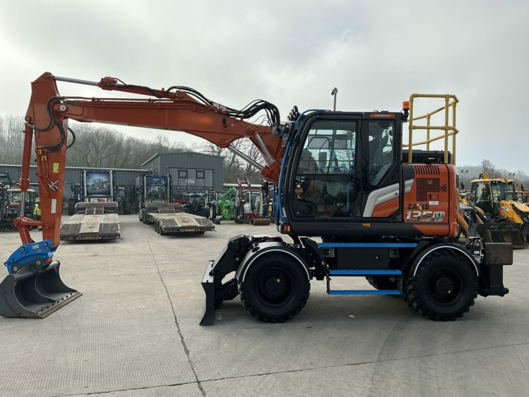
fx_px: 428
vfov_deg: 49.7
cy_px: 198
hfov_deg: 63.4
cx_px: 264
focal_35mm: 28
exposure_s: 1/2427
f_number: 1.8
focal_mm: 3
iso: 25
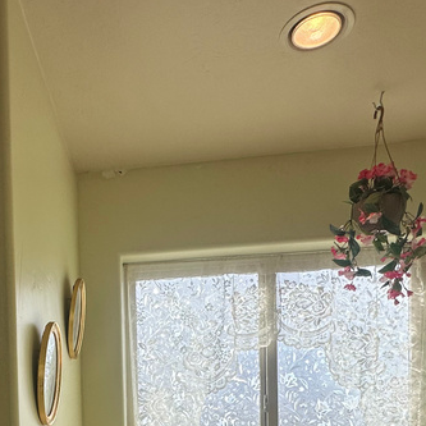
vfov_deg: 37.0
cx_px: 99
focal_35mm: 38
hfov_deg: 42.3
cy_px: 467
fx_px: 529
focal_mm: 2.22
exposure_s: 1/483
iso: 40
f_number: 2.2
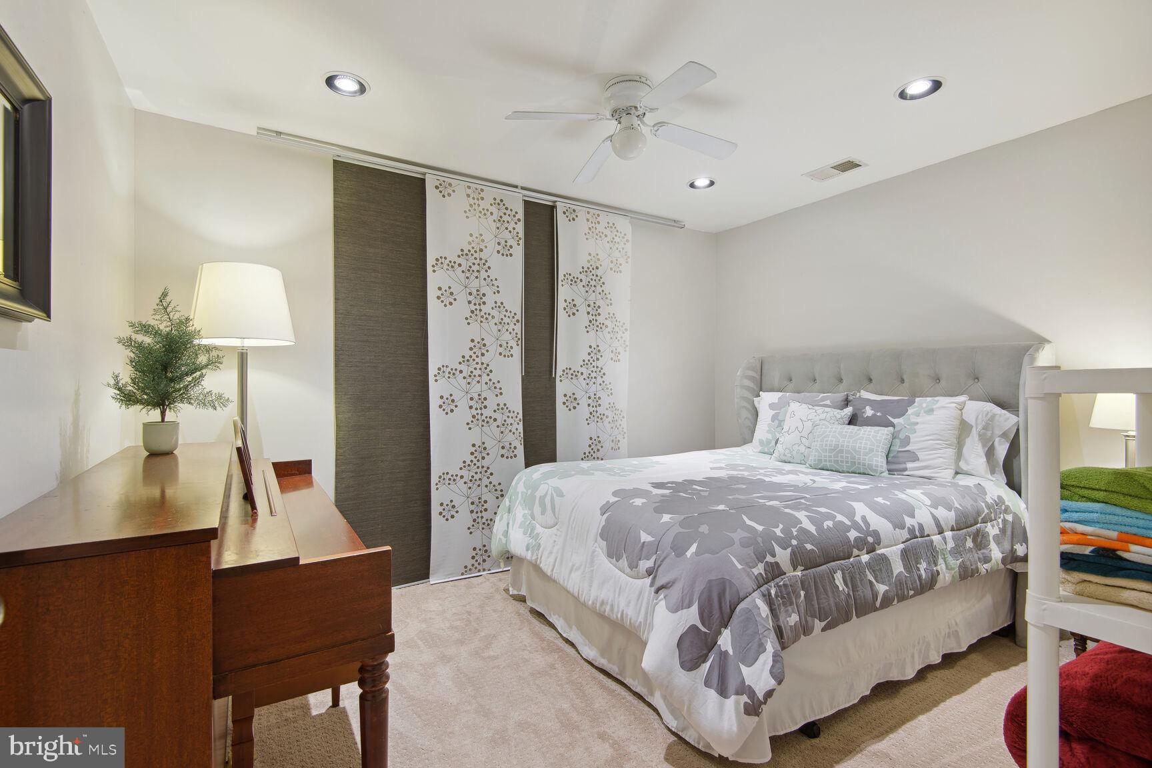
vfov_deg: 73.7
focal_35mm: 16
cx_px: 576
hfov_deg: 96.7
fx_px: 512
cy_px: 384
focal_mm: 16
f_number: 8
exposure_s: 1/2
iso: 200
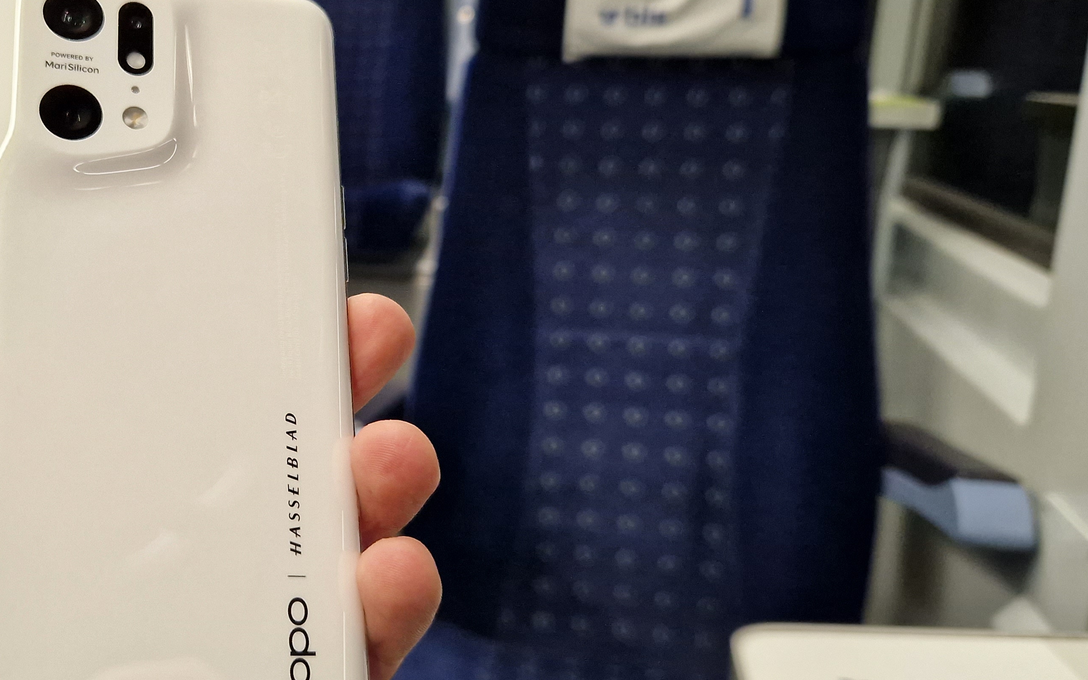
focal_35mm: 38
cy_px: 340
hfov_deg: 49.2
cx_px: 254
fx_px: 1127
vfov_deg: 33.6
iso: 400
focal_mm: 5.4
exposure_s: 1/100
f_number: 1.8
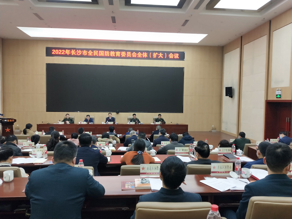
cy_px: 110
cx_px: 146
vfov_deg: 58.9
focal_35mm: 23
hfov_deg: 73.9
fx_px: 194
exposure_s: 1/50
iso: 147
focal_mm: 3.99
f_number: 1.7
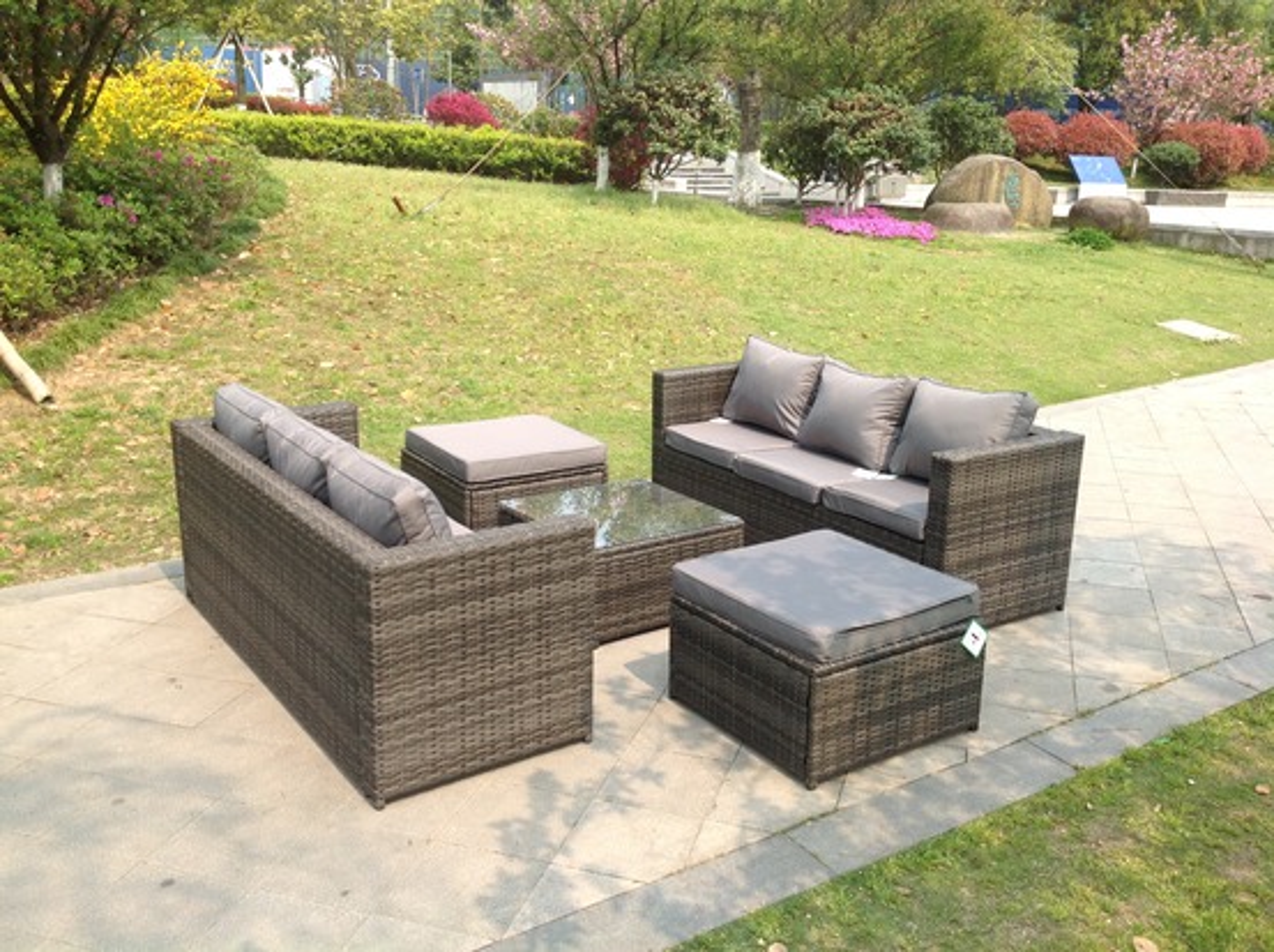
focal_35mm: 35
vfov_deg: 40.6
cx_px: 637
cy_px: 476
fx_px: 1286
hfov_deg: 52.7
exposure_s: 1/864
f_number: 2.4
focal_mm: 4.28
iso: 50
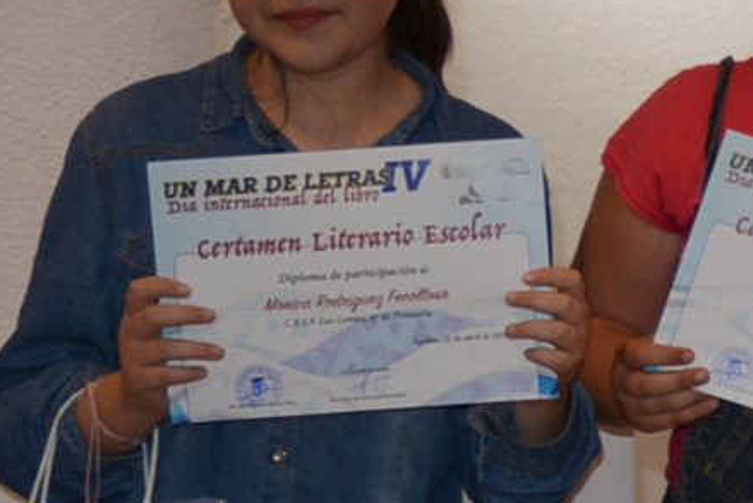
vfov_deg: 7.5
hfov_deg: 9.4
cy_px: 113
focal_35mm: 184
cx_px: 2053
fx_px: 3850
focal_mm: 18
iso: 400
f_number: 3.5
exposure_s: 1/125
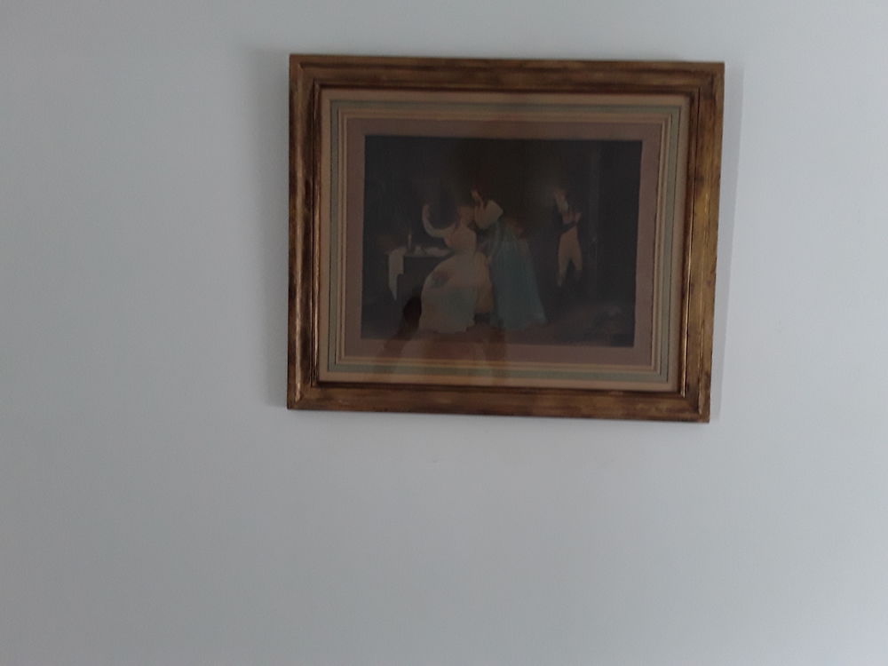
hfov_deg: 65.3
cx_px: 444
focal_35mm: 27
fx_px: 693
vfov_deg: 51.4
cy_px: 333
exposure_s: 1/25
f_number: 1.9
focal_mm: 2.91
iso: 160
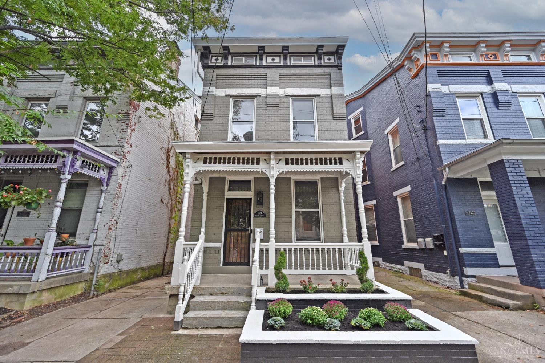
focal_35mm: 14
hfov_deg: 104.3
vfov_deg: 81.2
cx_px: 272
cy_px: 182
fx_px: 212
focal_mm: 14
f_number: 5.6
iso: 140
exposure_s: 1/250
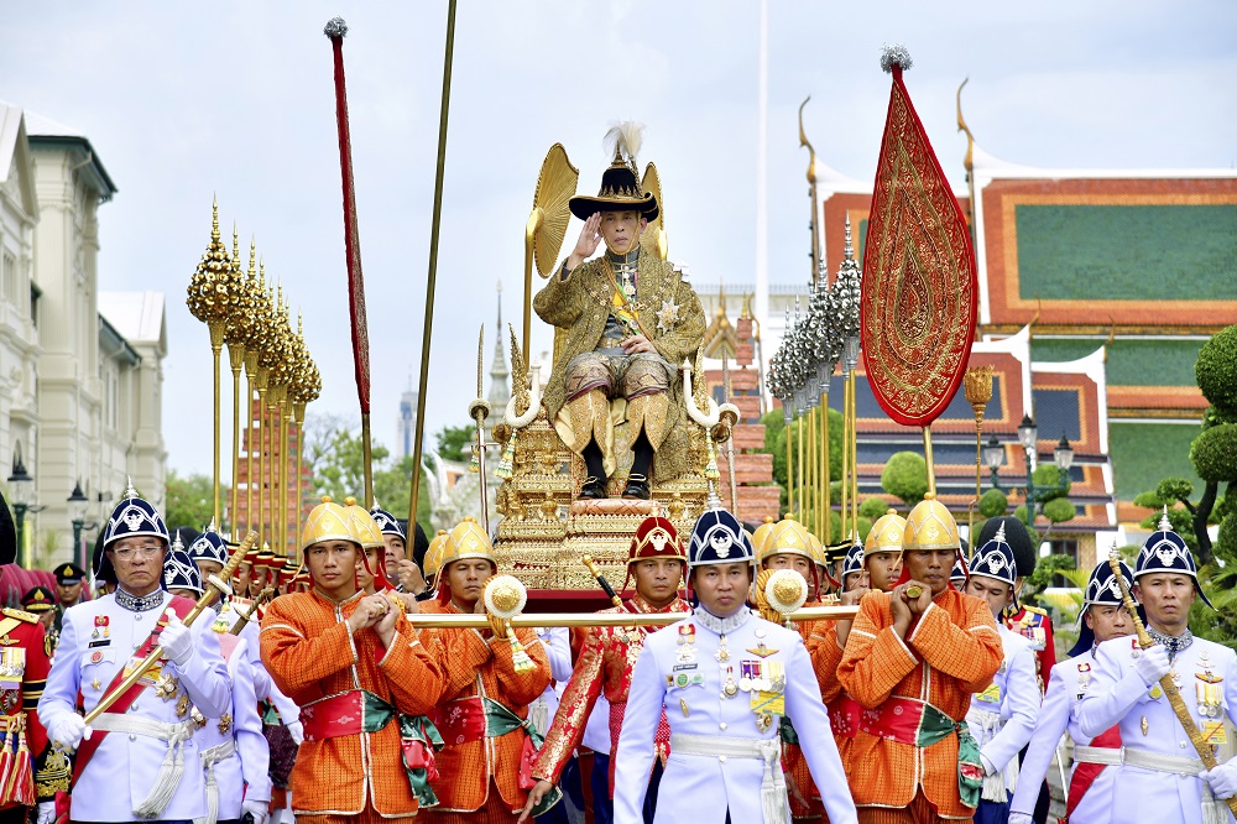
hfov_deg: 17.1
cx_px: 618
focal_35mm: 120
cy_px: 412
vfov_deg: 11.4
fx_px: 4122
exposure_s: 1/160
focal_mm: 120
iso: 640
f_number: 6.3
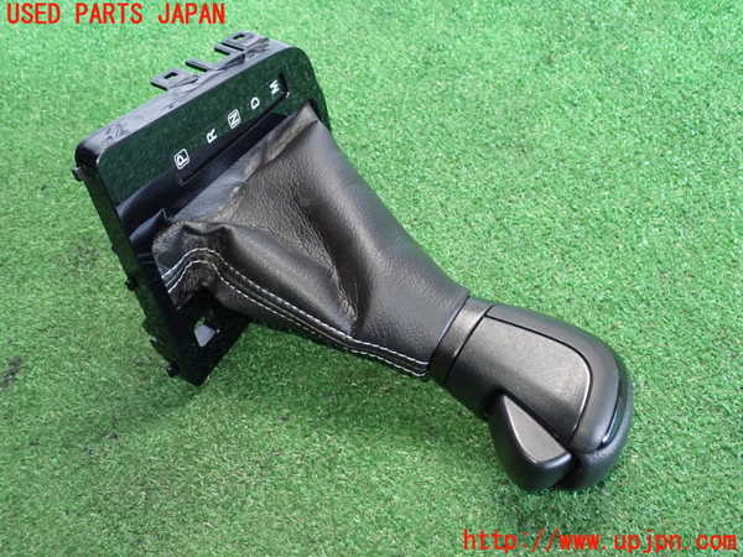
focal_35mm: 36
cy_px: 278
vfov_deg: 39.7
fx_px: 773
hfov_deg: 51.4
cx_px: 372
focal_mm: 6.37
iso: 800
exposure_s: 1/15
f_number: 3.5
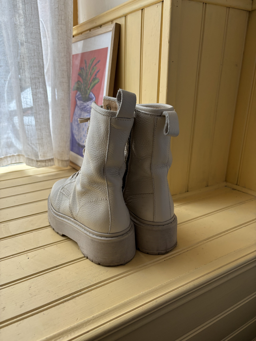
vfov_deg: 67.3
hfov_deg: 53.1
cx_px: 128
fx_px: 256
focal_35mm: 26
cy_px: 170
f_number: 1.6
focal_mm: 5.96
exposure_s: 1/102
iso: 125
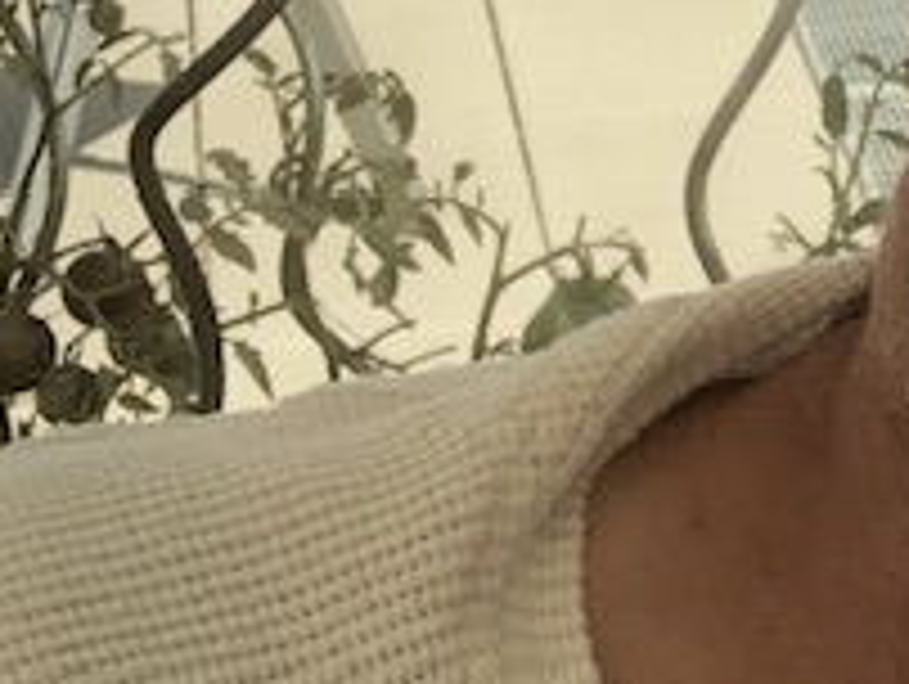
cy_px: -252
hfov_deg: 9.1
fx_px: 5337
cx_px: 1868
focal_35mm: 203
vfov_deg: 7.2
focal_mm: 2.87
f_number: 2.2
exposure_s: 1/480
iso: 20
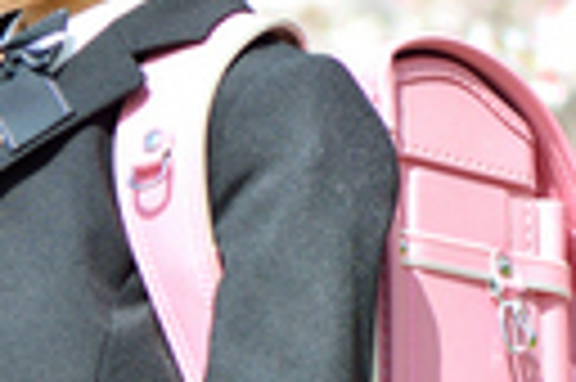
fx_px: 8849
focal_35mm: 554
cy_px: -207
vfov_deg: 2.5
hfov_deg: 3.7
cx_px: -81
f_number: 4
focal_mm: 105
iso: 100
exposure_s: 1/1250
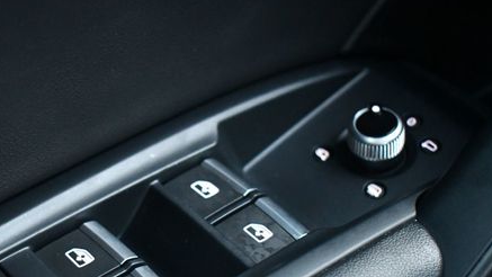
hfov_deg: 30.3
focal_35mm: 69
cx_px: 154
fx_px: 900
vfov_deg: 17.3
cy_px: 230
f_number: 4.2
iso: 5600
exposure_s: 1/60
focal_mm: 30
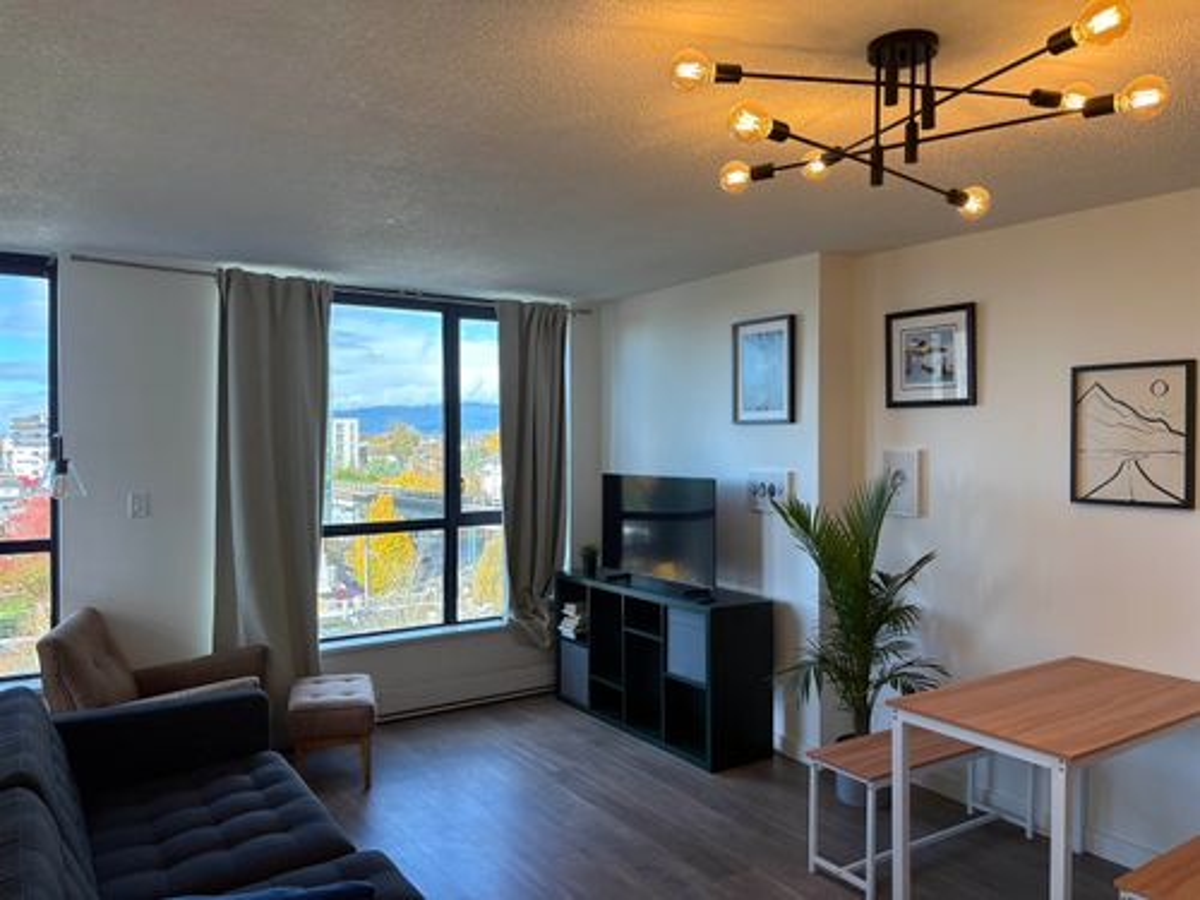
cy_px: 450
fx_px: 901
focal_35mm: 26
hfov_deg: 67.3
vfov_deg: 53.1
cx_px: 600
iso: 64
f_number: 1.6
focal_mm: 5.96
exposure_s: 1/259
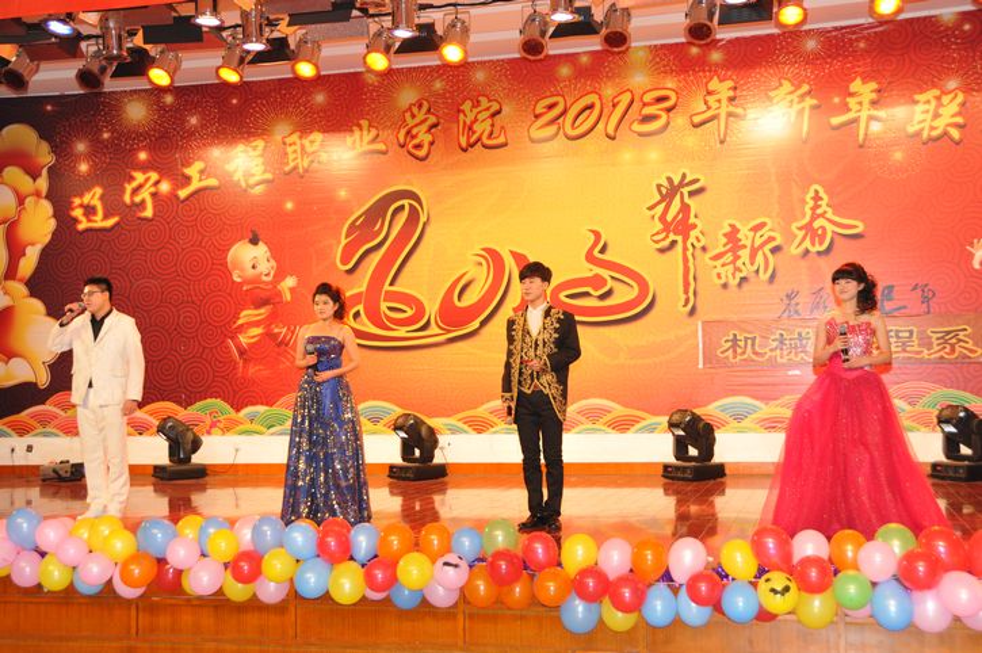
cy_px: 326
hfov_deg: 45.0
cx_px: 491
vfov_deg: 30.8
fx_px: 1185
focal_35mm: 44
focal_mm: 29
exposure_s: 1/125
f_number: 4
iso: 720
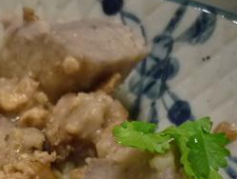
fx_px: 439
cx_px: -7
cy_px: 220
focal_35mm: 64
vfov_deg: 21.2
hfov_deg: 28.2
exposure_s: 1/30
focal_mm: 4.4
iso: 320
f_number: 2.8
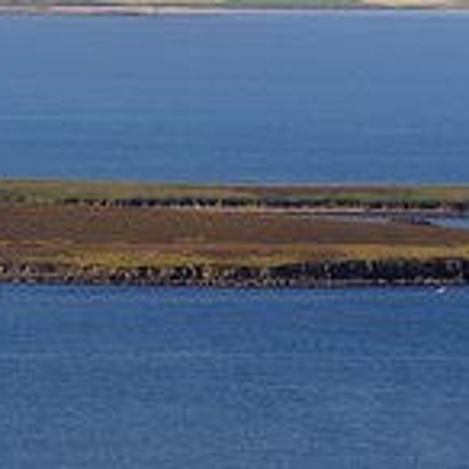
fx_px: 7112
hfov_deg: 3.8
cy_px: 263
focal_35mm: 464
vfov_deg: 3.8
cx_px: 273
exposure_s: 1/800
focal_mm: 190
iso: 400
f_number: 8
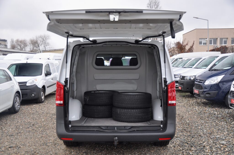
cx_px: 117
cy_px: 78
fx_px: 243
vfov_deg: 35.4
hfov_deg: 51.3
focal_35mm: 38
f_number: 4
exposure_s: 1/60
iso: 500
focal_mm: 25
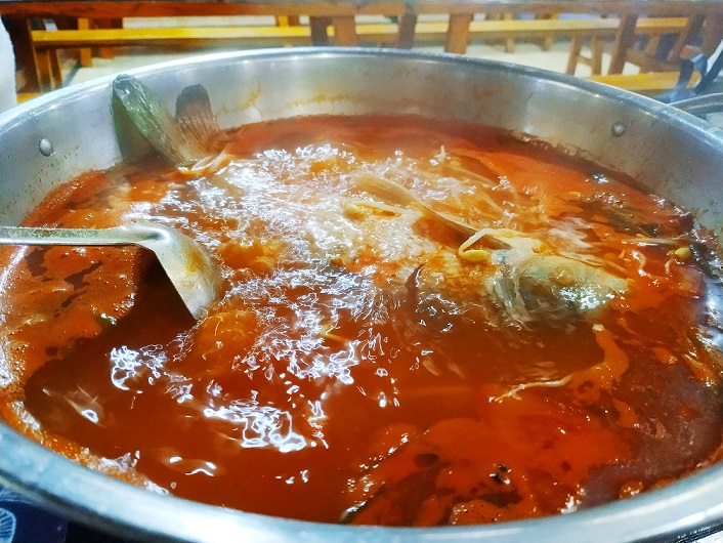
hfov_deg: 71.6
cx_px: 362
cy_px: 272
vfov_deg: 56.8
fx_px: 501
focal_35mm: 24
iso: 640
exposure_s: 1/17
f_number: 1.9
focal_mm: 3.94
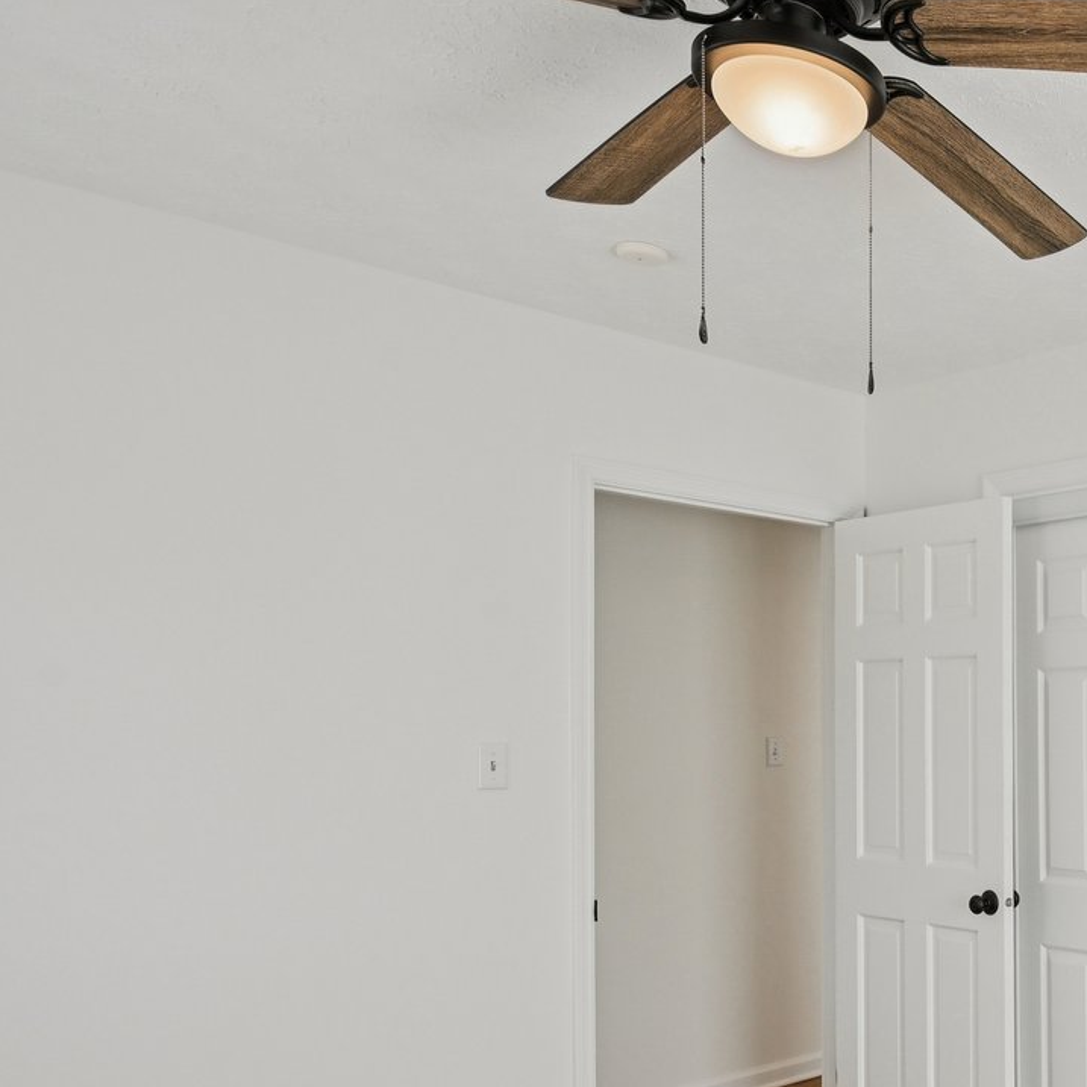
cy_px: 715
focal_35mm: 34
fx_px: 1208
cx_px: 1260
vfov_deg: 47.7
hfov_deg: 38.1
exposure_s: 1/40
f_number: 8
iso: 100
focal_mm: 14
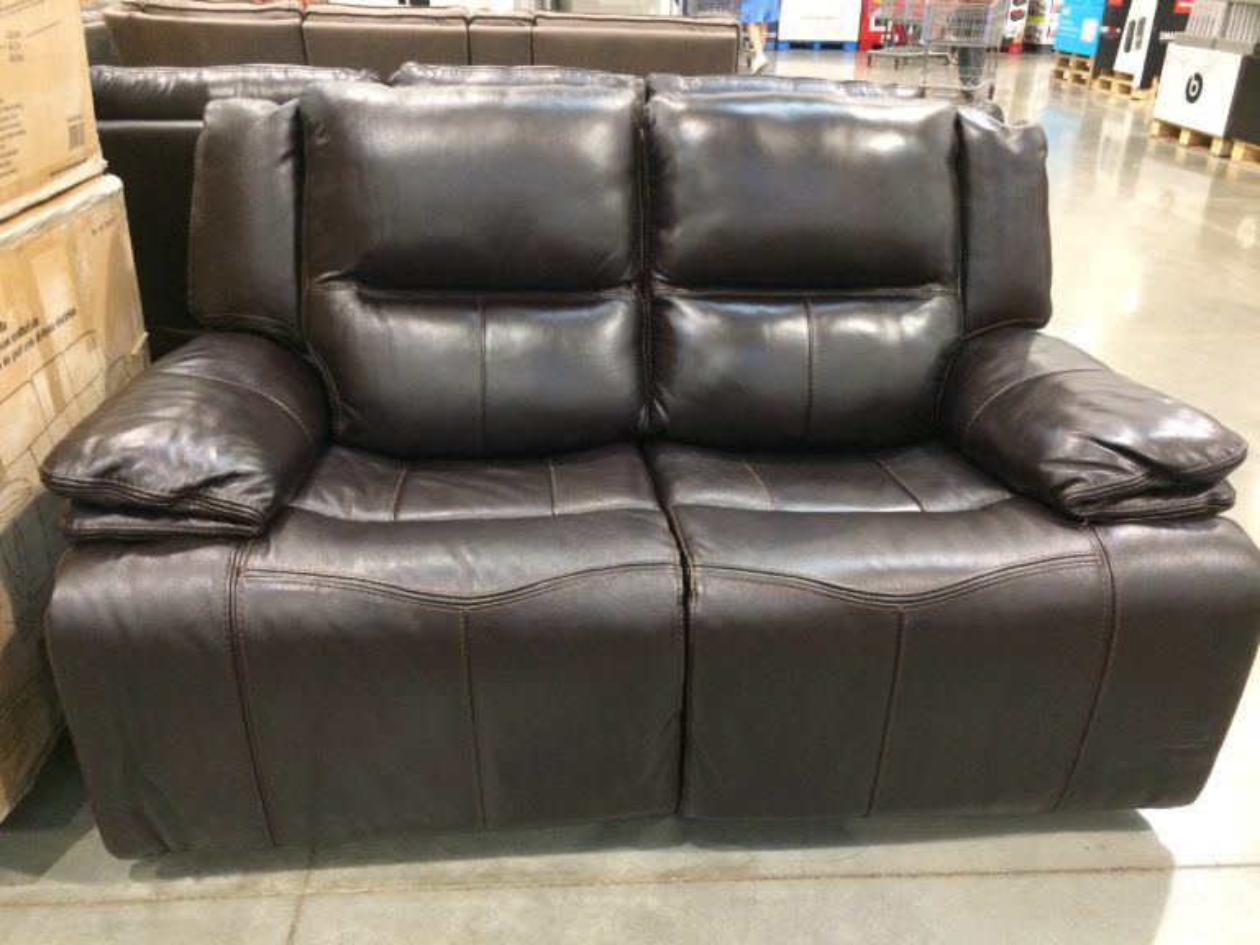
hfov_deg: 61.7
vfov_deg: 48.2
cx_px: 630
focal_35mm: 29
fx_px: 1056
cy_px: 472
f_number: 2.2
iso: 250
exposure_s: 1/30
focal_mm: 4.15
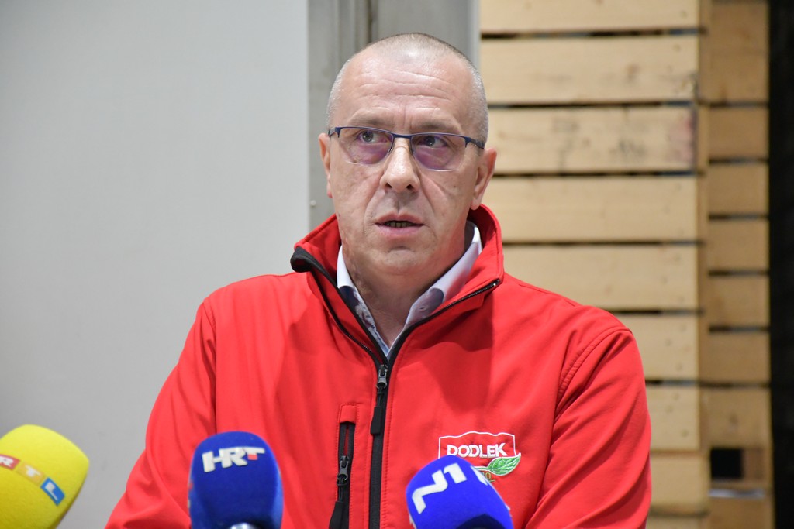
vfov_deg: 8.7
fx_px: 3463
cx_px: 397
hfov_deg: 13.1
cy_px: 264
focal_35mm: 157
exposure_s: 1/125
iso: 5000
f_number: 5.6
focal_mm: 105
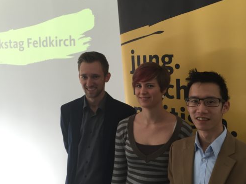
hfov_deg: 49.0
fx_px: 270
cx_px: 128
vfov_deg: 37.7
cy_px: 89
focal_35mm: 38
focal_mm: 4.15
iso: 32
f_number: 2.2
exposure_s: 1/33
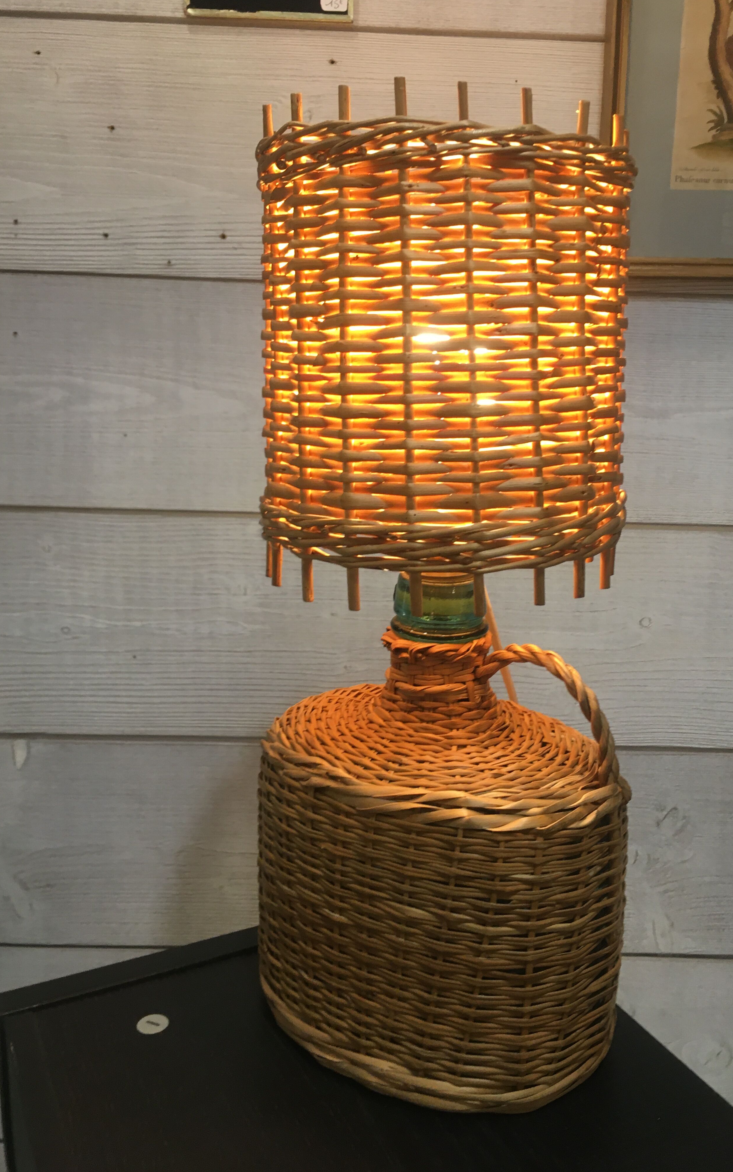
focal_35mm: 31
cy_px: 583
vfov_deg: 61.2
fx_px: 991
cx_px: 409
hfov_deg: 40.5
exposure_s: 1/33
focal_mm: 4.15
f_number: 2.2
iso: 100
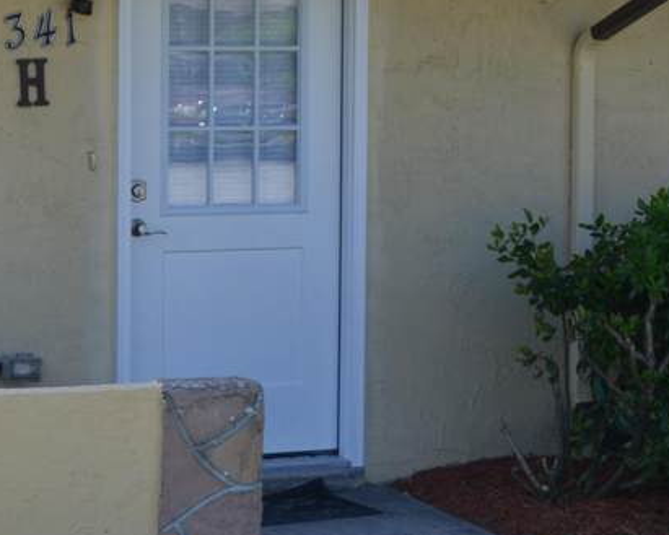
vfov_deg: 13.5
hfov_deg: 16.7
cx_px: 120
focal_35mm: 114
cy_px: 160
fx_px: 2258
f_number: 6.3
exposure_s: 1/160
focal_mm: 26
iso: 100
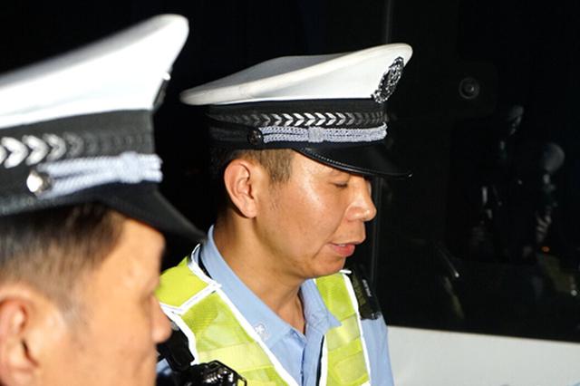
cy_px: 193
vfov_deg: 29.2
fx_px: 741
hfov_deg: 42.8
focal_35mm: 46
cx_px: 290
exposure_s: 1/160
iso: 3200
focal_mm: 46
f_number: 4.5
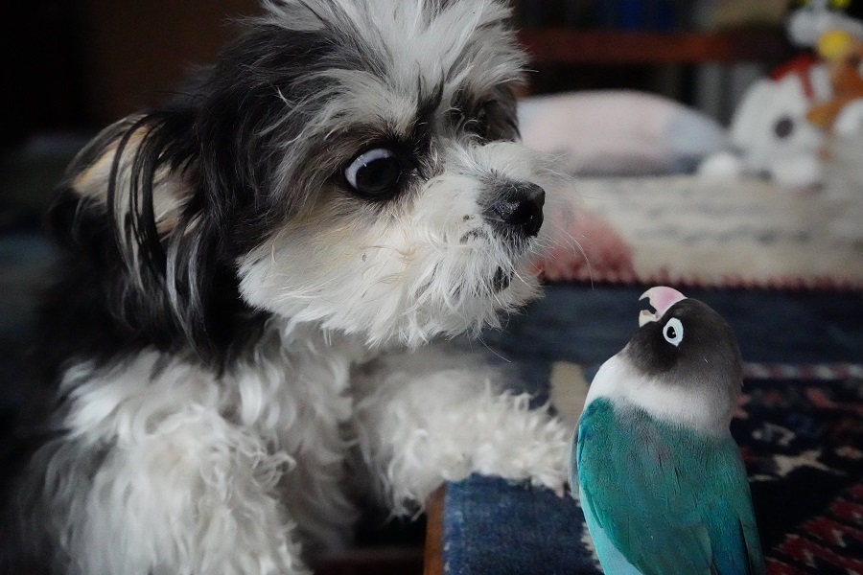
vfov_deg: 38.9
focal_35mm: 34
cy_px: 288
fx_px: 815
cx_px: 432
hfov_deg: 55.8
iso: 40000
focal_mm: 34
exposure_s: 1/2500
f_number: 5.6
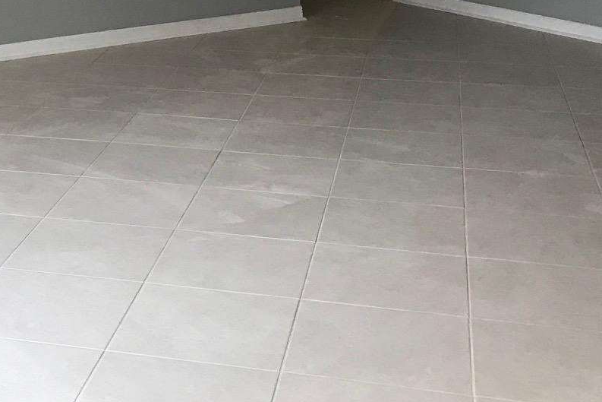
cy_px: -122
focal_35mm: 74
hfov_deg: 26.2
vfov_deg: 17.3
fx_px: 1238
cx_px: 32
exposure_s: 1/24
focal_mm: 3.99
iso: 40
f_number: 1.8
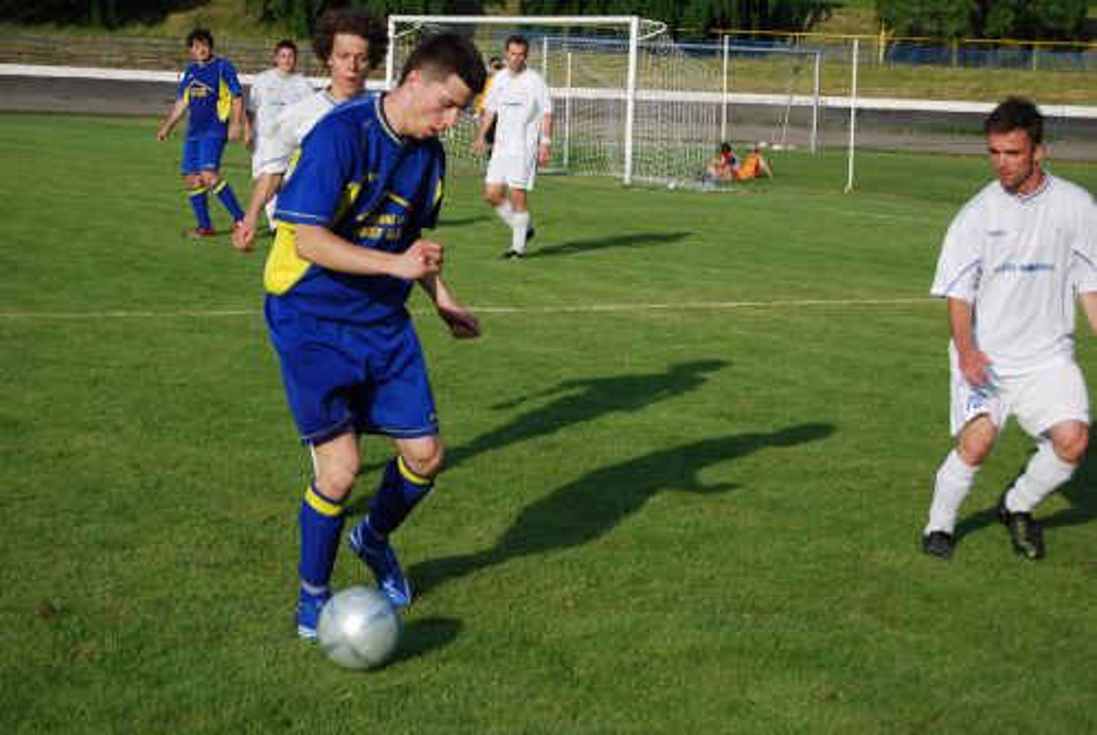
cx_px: 548
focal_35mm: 82
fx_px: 2518
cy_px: 368
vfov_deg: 16.6
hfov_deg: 24.6
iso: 200
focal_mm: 55
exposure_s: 1/800
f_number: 5.6
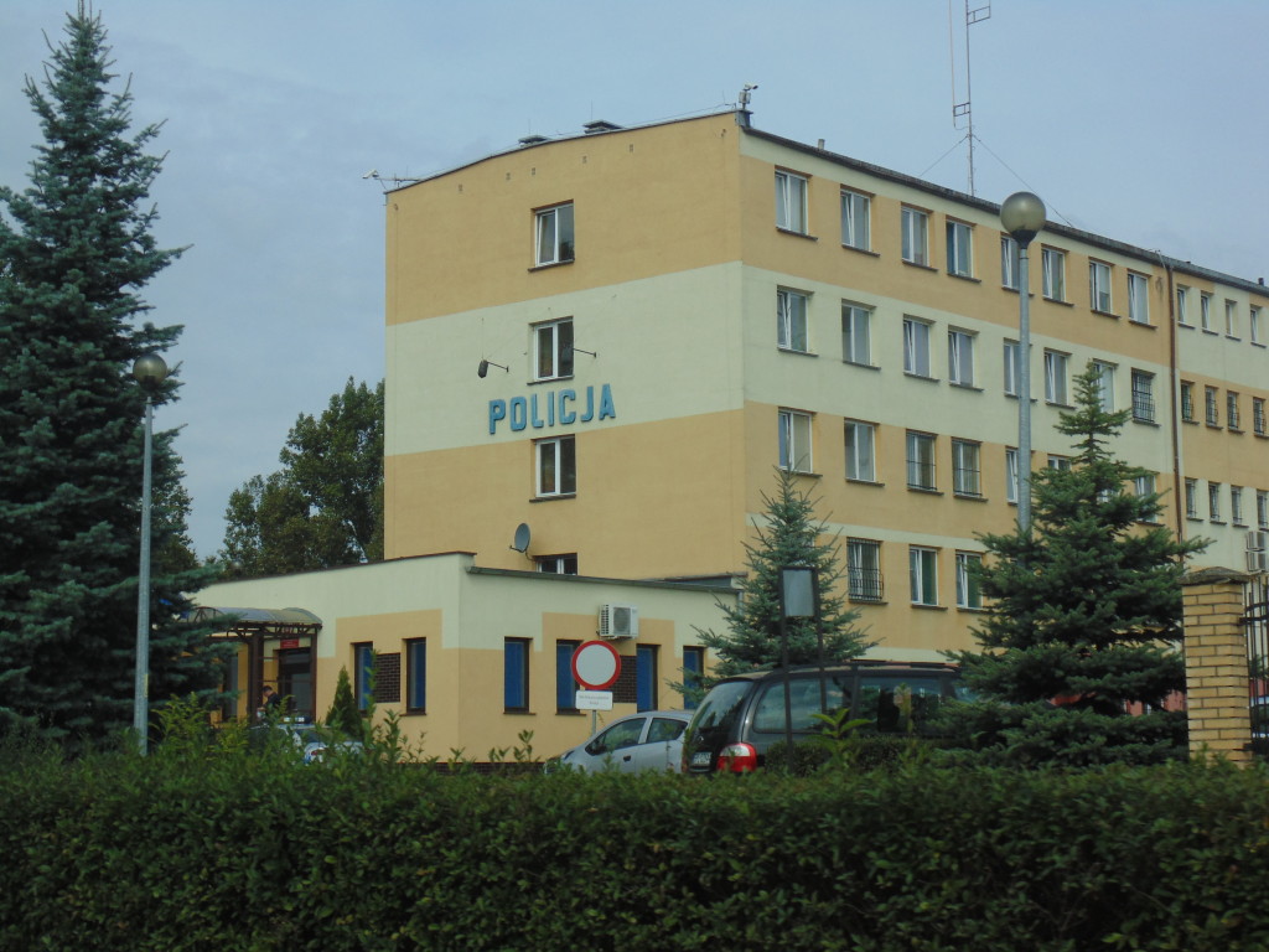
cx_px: 634
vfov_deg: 22.6
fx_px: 2383
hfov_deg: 29.8
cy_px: 476
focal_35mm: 65
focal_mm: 11.7
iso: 80
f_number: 4.1
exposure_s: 1/800
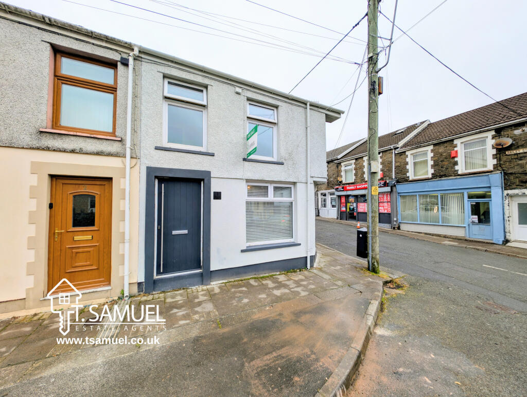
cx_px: 264
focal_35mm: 12
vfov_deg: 94.6
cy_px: 198
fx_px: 183
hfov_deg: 110.5
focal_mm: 2.23
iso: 40
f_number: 1.95
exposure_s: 1/348
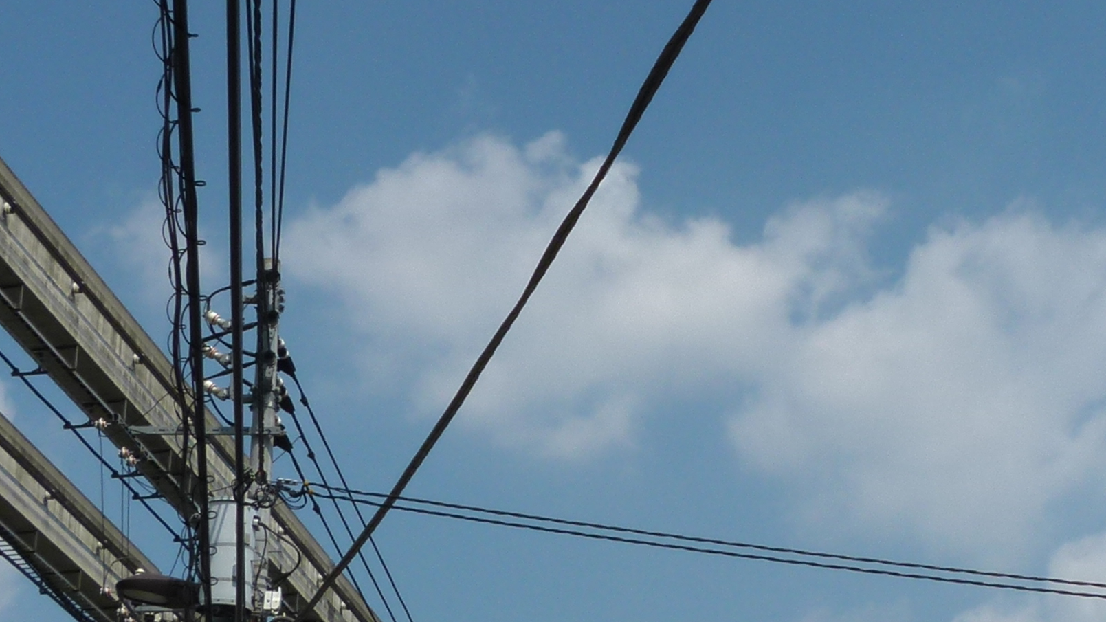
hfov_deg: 26.8
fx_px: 2317
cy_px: 293
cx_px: 617
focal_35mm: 79
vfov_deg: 15.3
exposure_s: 1/1300
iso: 100
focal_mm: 4.8
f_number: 4
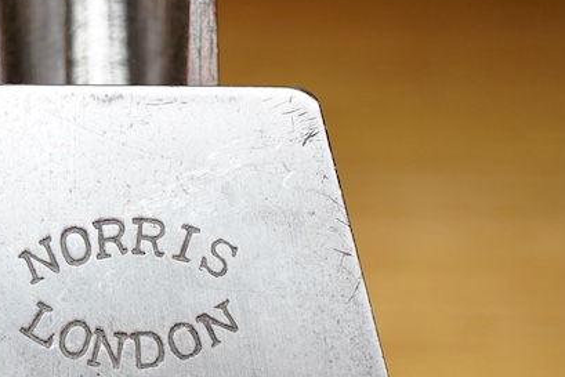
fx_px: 1554
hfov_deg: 20.3
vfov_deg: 13.8
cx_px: 98
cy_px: 307
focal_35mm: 99
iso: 1250
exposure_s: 1/125
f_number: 3.5
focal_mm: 30
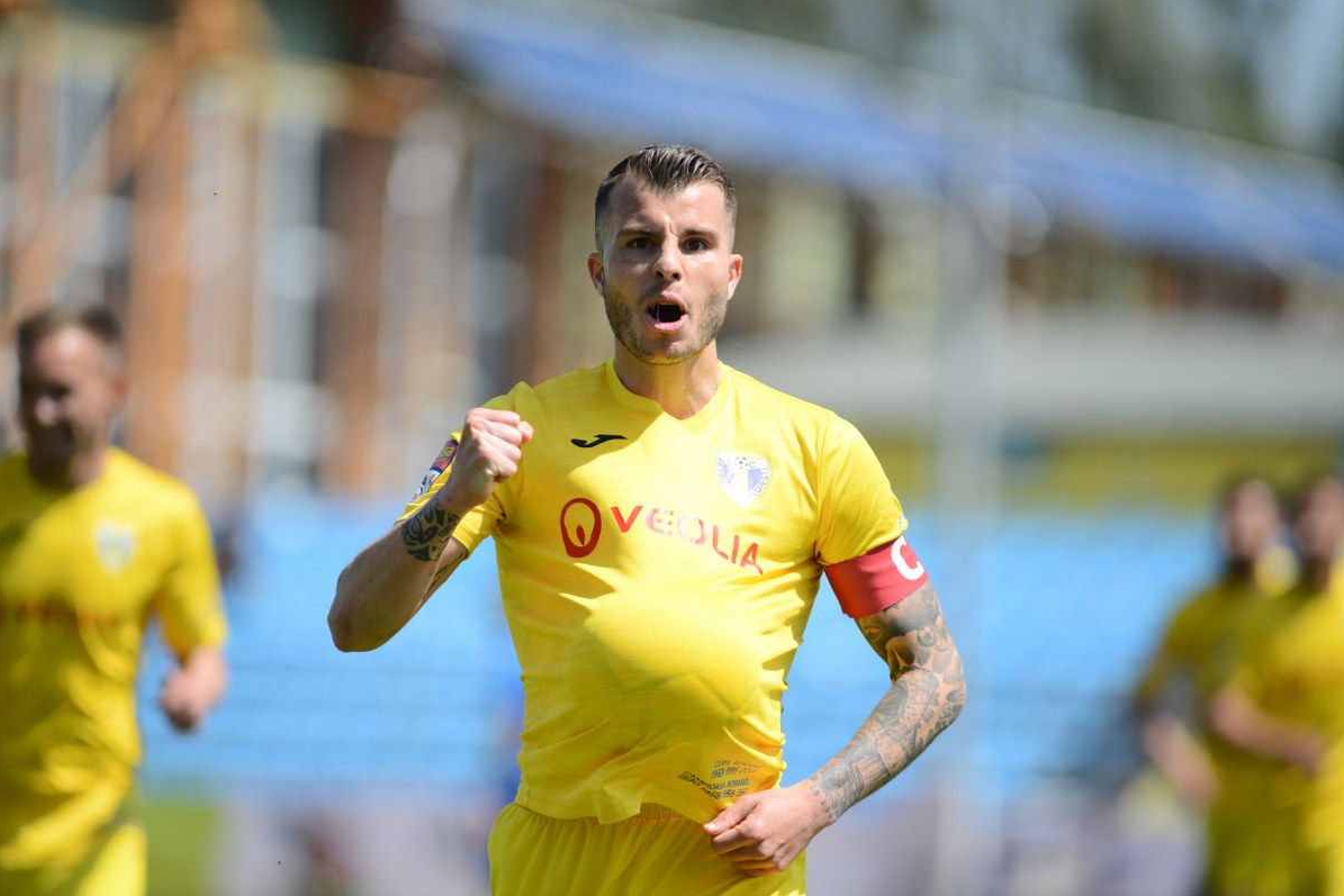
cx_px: 672
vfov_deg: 4.6
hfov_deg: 6.8
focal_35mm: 301
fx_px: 11238
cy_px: 447
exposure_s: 1/3200
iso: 250
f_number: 3.2
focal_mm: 300
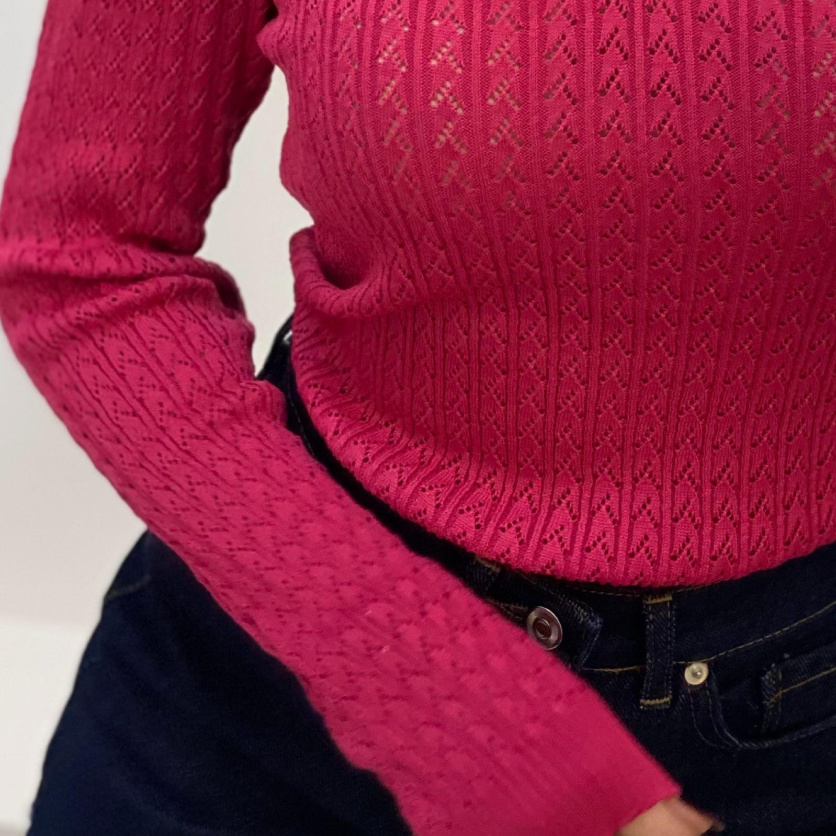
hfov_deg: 14.9
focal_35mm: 116
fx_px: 3170
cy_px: -176
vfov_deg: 14.5
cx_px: 674
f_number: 2
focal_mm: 6
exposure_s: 1/100
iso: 100
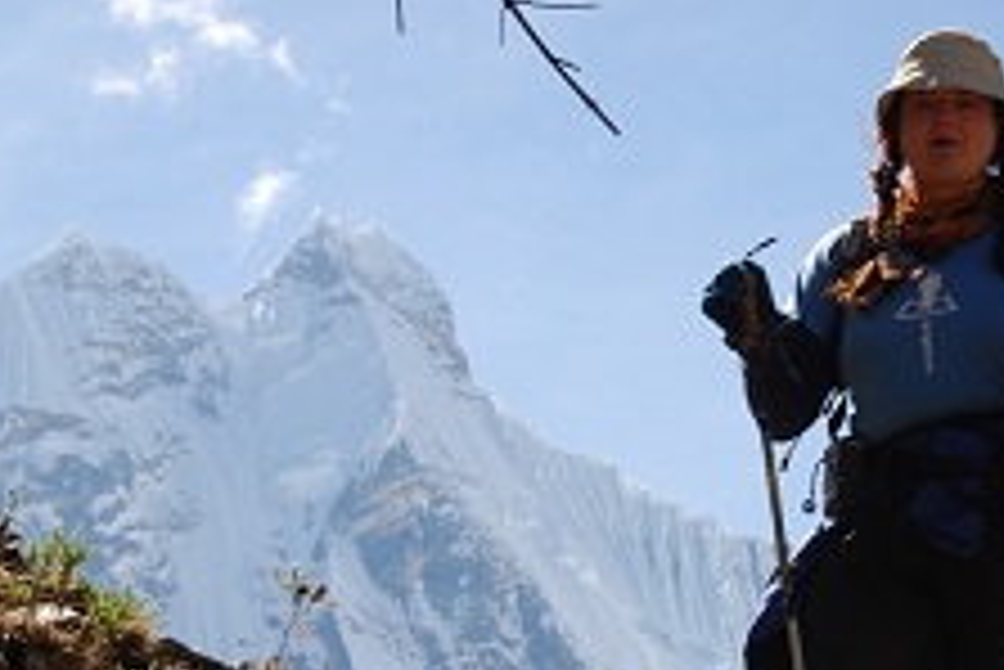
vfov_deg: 7.3
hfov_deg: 10.9
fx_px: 5246
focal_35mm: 188
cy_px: 515
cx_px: 747
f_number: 16
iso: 160
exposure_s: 1/80
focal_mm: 70
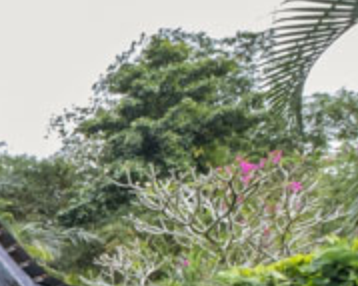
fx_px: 667
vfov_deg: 21.0
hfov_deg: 19.2
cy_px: 411
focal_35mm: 63
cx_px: -344
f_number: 16
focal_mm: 10
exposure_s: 1/10
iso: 160
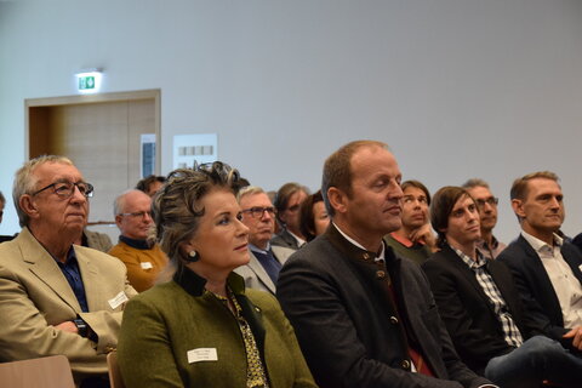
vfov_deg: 14.7
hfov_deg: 21.9
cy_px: 194
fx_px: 1503
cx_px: 291
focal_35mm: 93
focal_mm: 62
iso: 2200
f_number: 5.3
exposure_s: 1/125
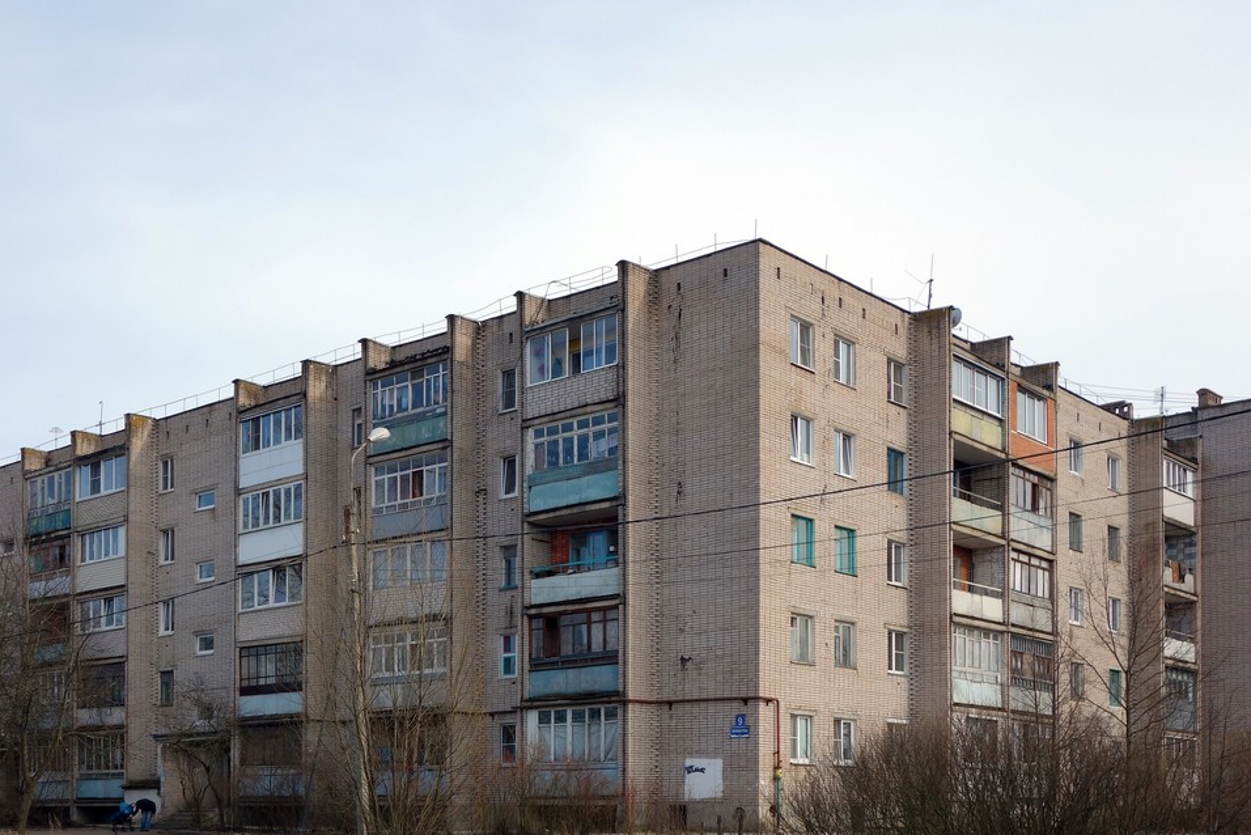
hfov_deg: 46.9
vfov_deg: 32.2
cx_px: 449
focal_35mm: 41
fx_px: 1425
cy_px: 592
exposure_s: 1/320
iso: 125
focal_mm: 10.4
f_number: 5.6
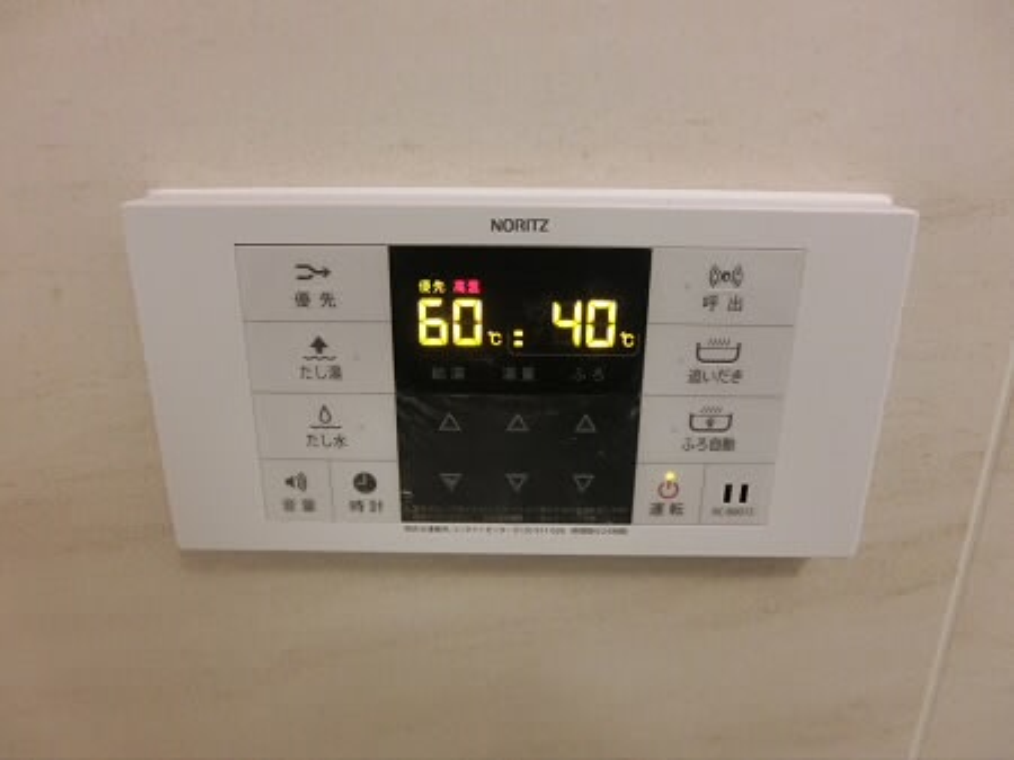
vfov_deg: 56.8
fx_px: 703
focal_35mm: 24
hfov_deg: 71.6
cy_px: 380
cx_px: 507
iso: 800
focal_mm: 4.24
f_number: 3
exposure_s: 1/40
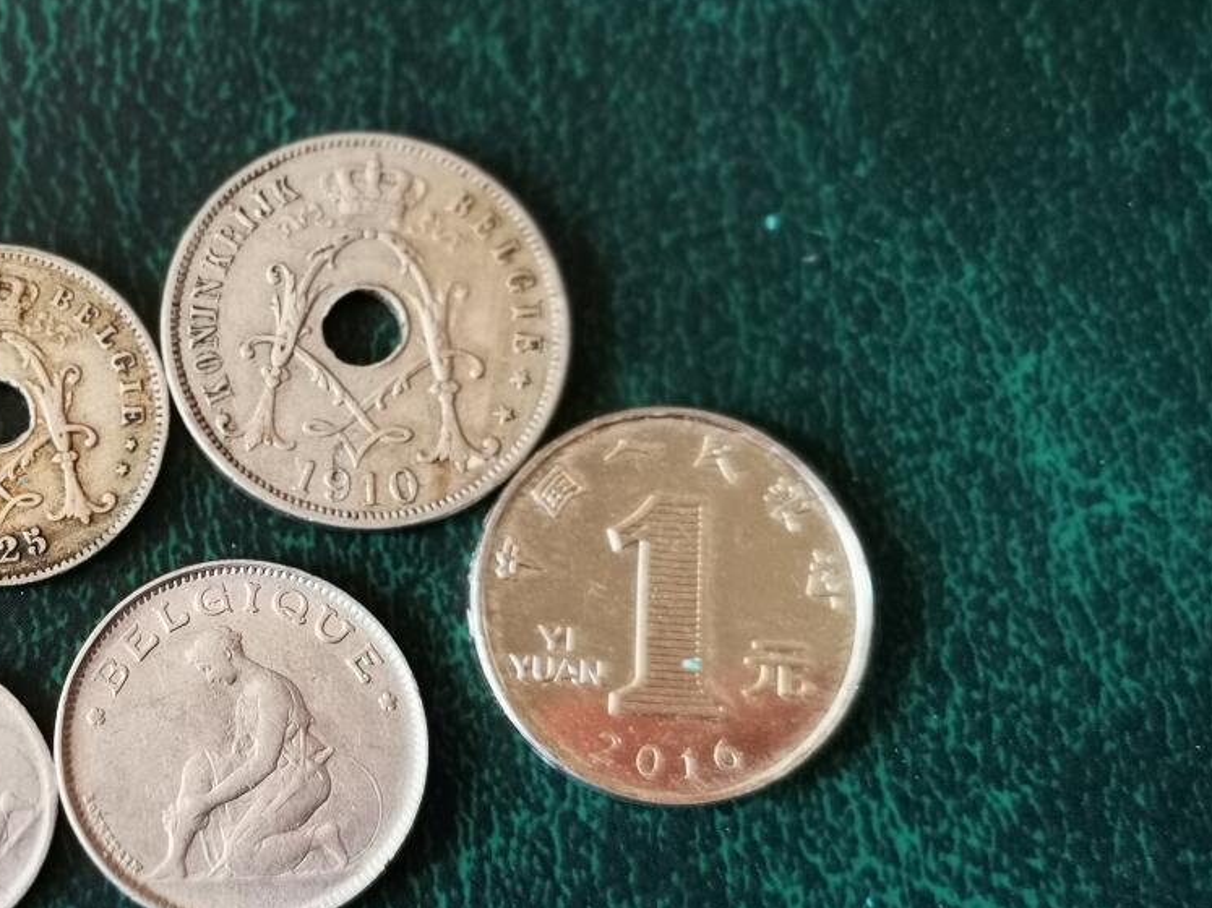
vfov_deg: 24.4
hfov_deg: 30.6
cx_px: 99
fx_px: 2100
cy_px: 469
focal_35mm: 60
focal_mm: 5.56
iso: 200
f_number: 4
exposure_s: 1/50
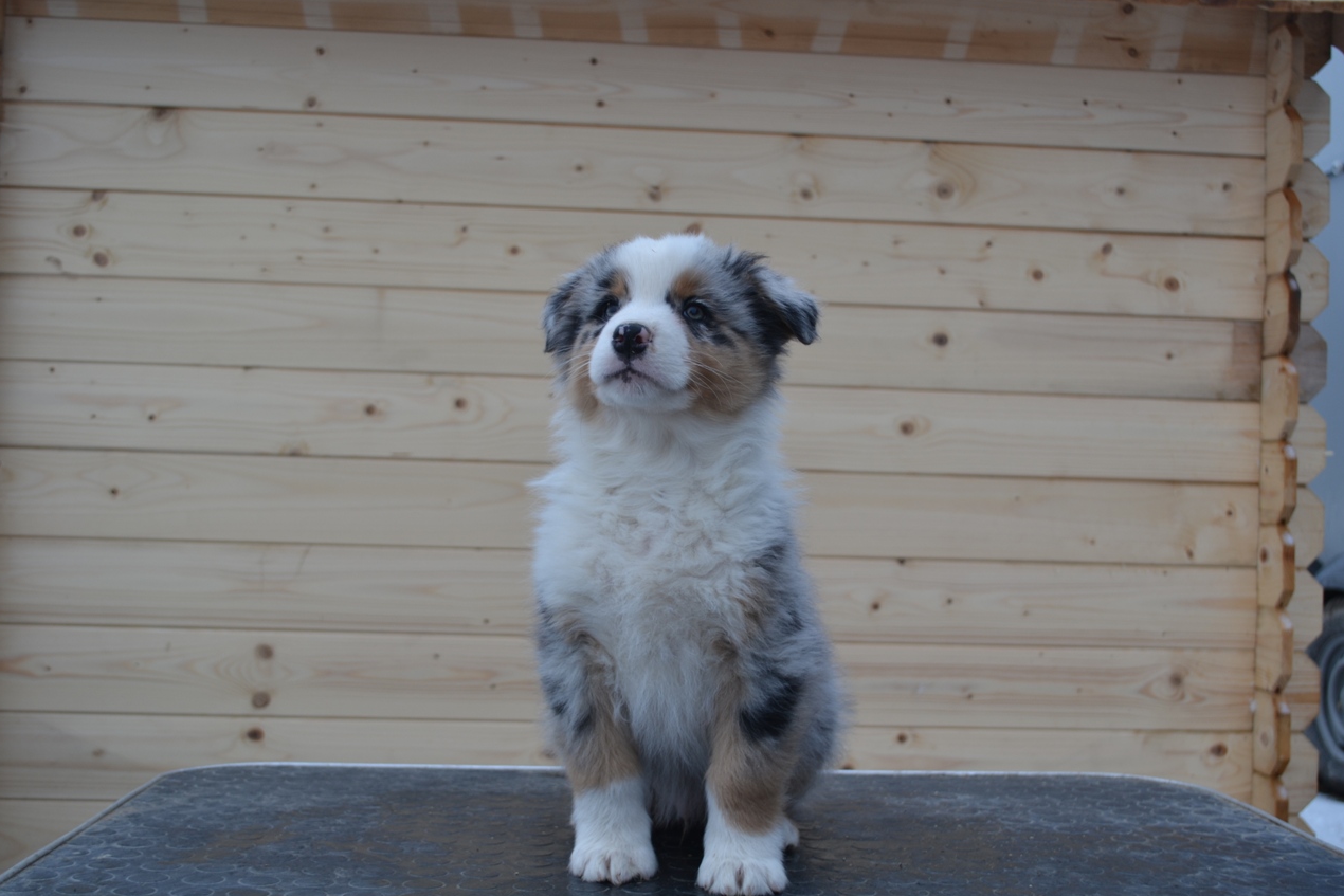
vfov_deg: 31.2
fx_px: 1605
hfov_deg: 45.4
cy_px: 452
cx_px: 675
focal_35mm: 43
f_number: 4.5
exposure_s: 1/40
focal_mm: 28
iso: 100
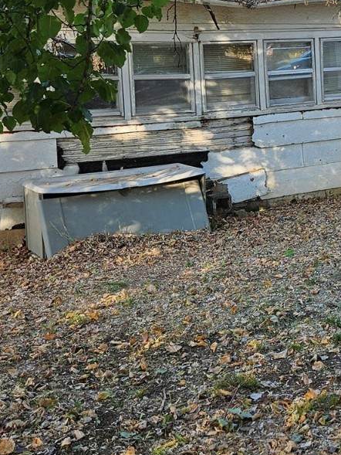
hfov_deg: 22.5
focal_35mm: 60
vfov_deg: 31.7
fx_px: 788
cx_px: 407
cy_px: 130
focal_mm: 5.4
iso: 25
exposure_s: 1/293
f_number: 1.8
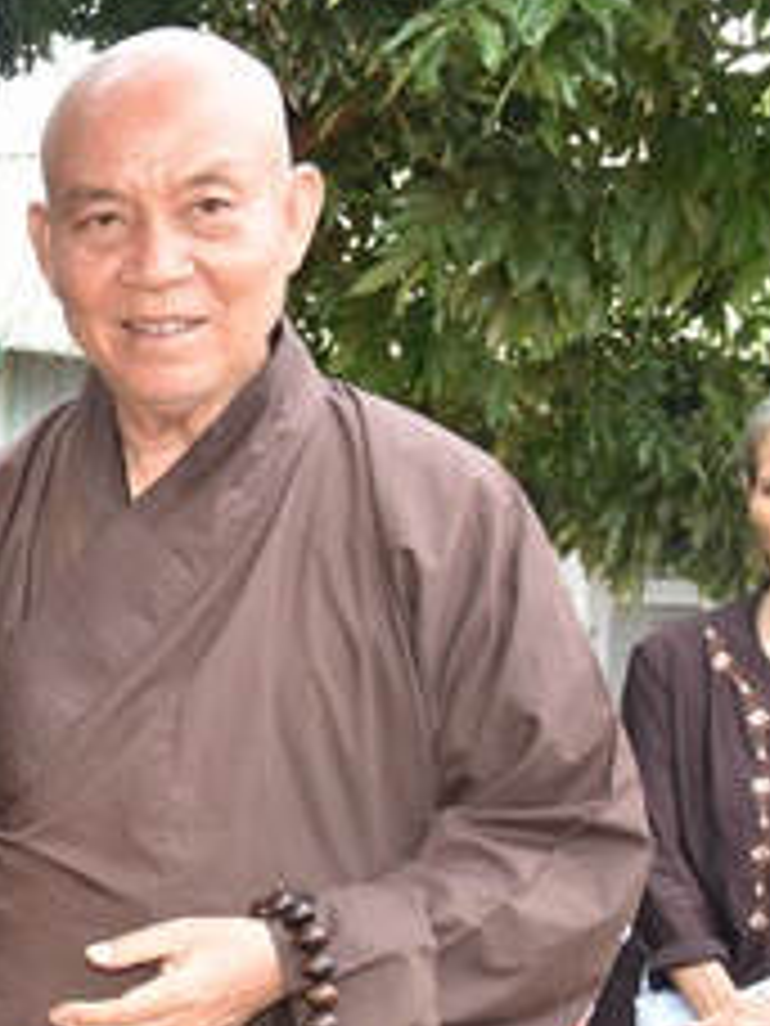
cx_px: -540
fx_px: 2521
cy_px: 698
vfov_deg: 22.9
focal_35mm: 85
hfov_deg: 15.4
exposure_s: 1/125
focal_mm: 31
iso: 450
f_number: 5.6
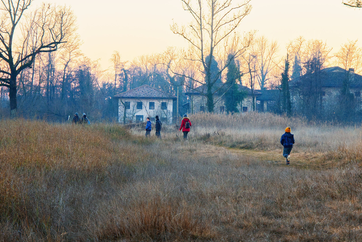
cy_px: 114
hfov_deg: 15.6
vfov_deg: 10.4
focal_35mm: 132
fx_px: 1324
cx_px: 186
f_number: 6.3
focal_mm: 77
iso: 400
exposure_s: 1/200
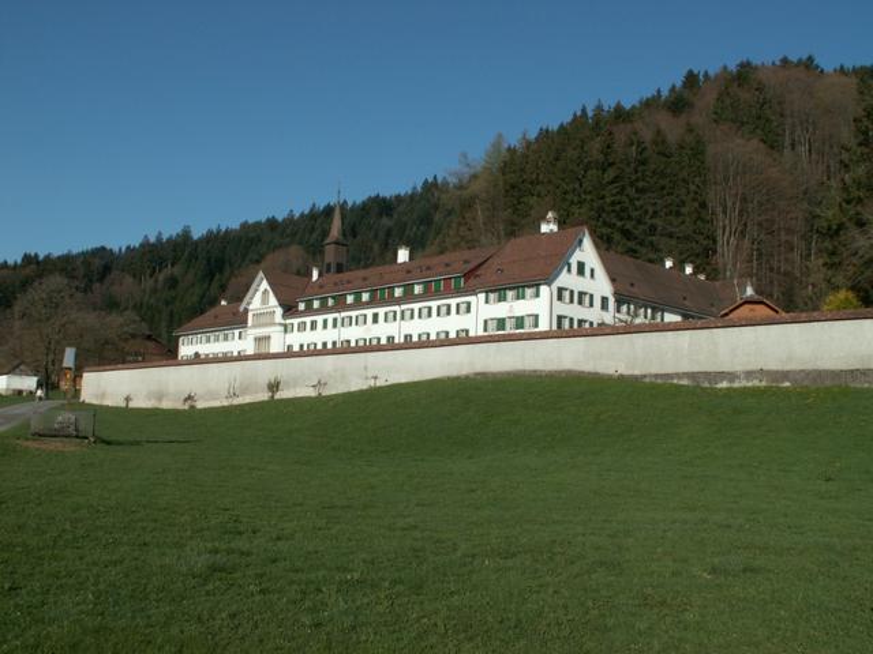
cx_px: 436
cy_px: 327
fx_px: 883
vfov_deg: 40.7
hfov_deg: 52.6
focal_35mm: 35
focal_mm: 5.86
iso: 50
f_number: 7.1
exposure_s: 1/250
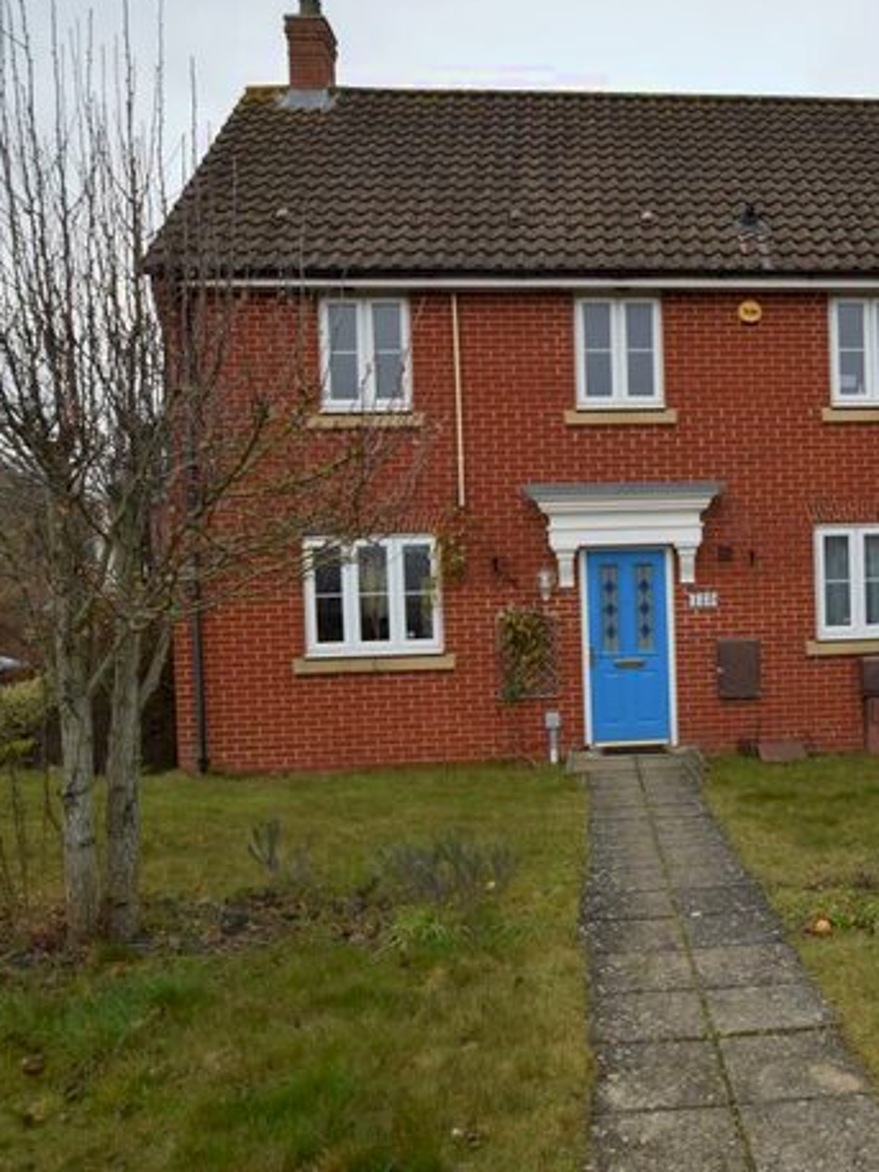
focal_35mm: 29
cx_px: 694
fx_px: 972
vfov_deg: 62.1
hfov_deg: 46.3
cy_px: 581
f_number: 6.3
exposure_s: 1/160
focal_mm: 13
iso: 100
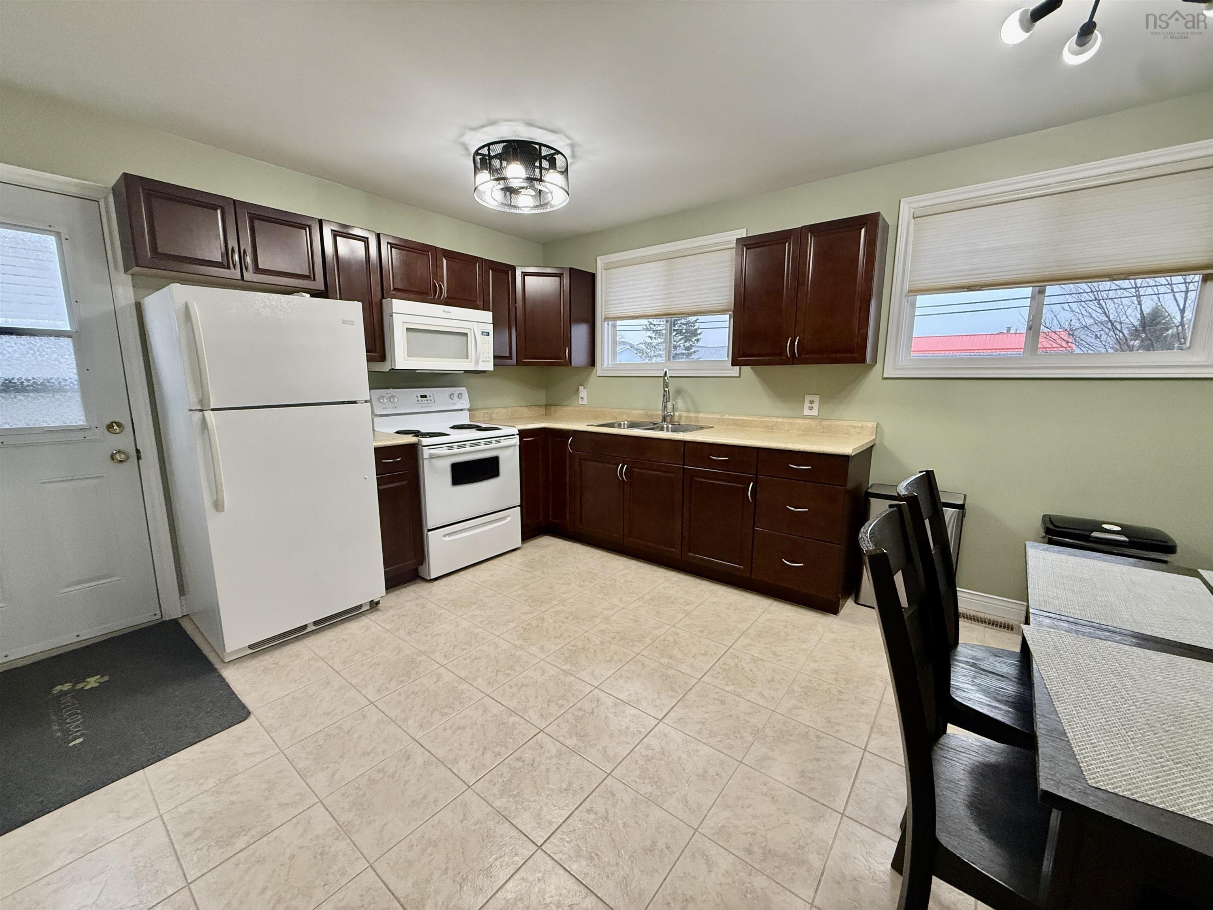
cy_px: 455
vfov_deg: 85.7
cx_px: 606
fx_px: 491
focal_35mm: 14
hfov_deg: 102.1
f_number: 2.2
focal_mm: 2.22
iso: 400
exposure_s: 1/120
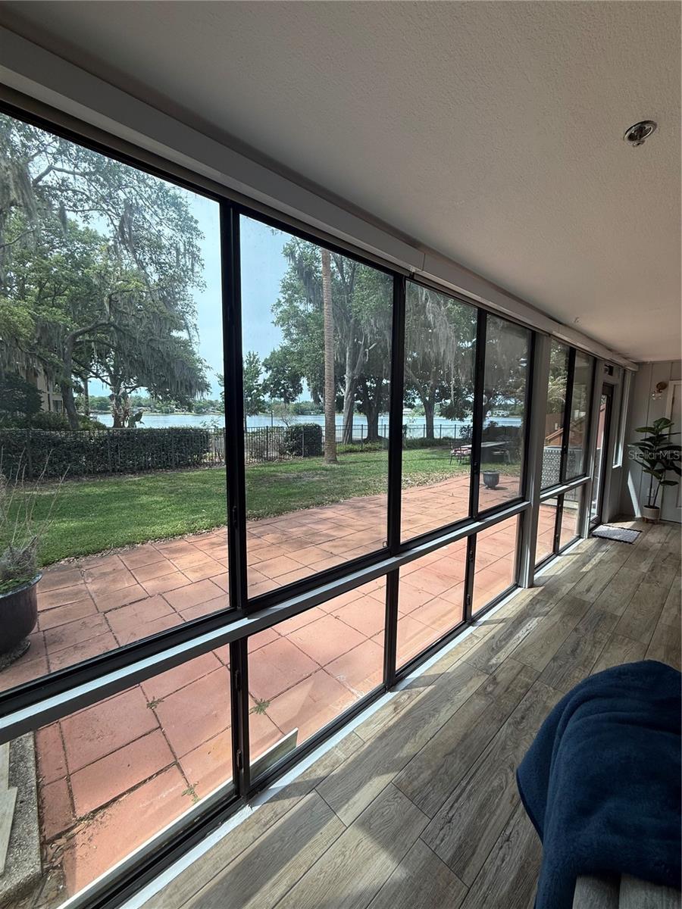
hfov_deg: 85.7
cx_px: 341
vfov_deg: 102.1
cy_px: 454
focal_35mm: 14
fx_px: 368
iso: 50
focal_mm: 2.22
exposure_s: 1/559
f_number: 2.2
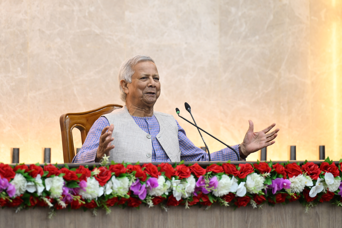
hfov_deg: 10.3
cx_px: 171
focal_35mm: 200
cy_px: 114
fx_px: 1900
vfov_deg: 6.9
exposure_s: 1/80
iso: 500
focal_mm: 200
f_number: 2.8
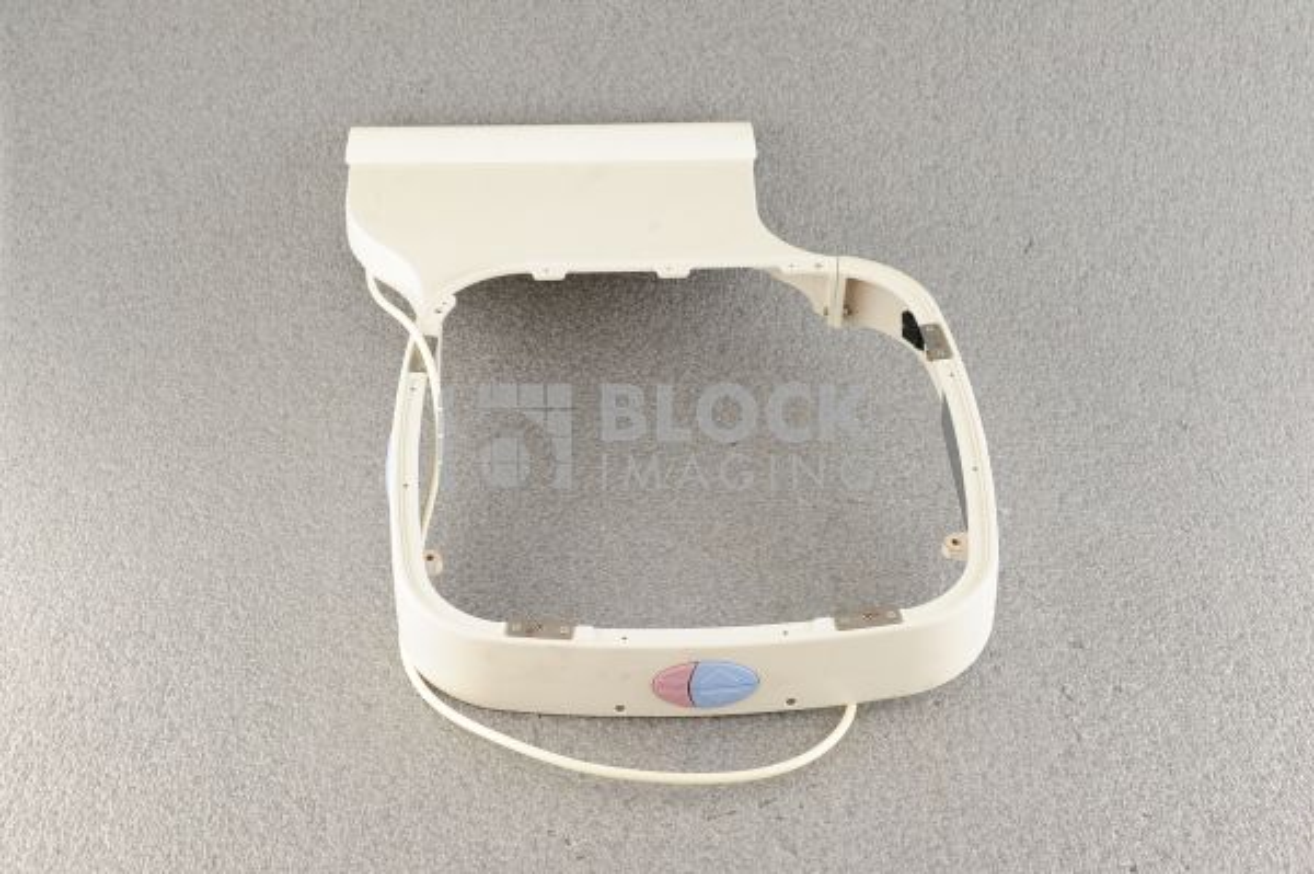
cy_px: 437
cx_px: 657
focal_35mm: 50
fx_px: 1823
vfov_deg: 26.9
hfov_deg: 39.6
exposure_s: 1/125
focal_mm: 50
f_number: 9
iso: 1600
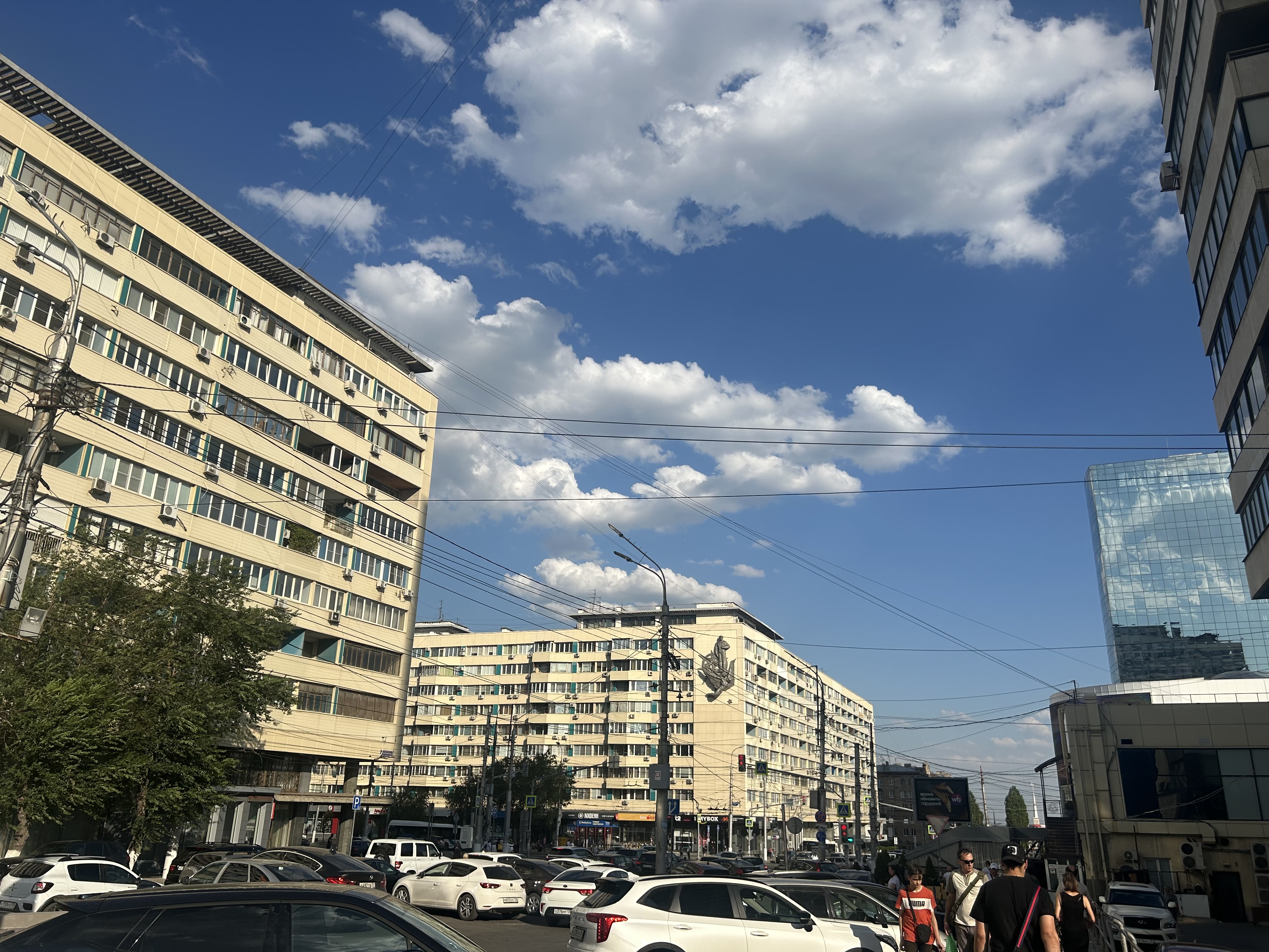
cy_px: 476
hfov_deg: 67.3
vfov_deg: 53.1
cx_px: 634
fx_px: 953
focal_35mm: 26
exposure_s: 1/6993
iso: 50
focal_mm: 5.7
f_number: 1.5
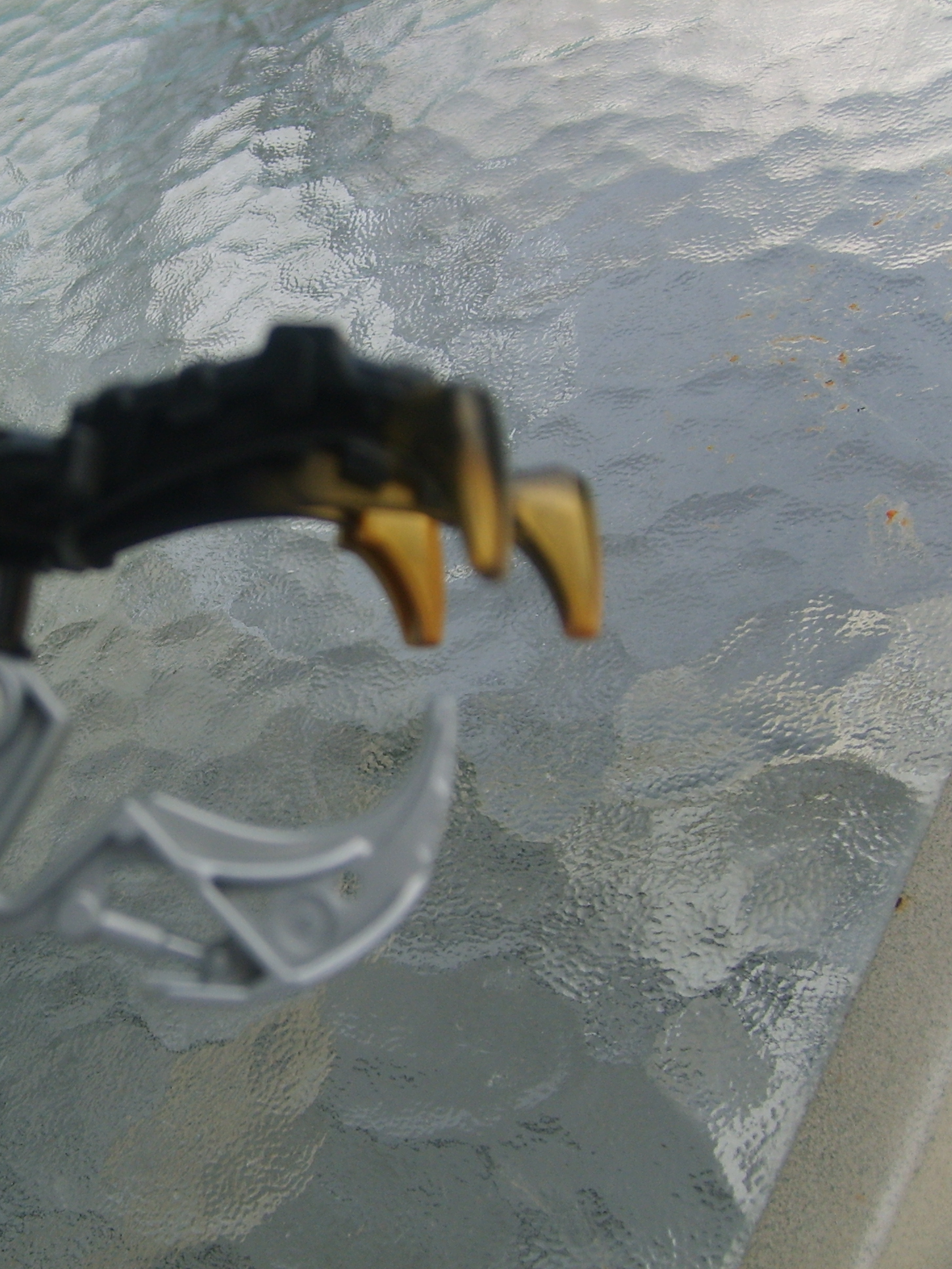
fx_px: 1723
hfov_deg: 30.0
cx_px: 168
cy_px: 636
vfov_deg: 40.4
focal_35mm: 47
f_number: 2.8
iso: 50
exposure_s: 1/500
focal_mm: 5.8
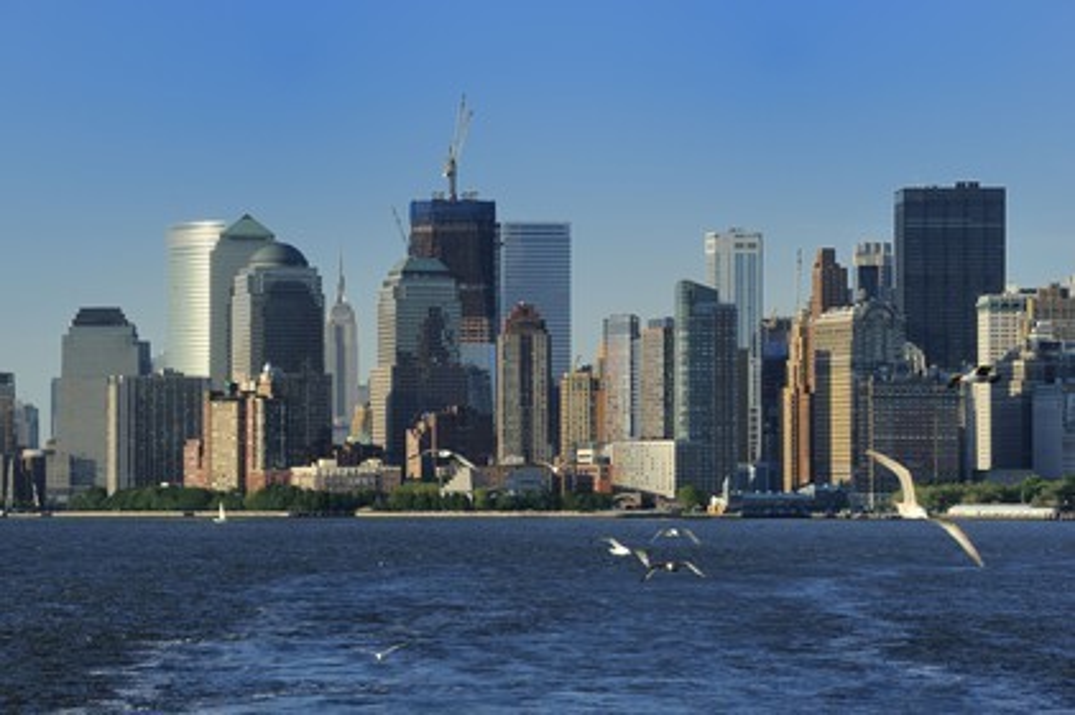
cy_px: 358
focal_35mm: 160
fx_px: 4774
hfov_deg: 12.8
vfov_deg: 8.6
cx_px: 538
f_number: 11
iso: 200
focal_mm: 160
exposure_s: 1/200
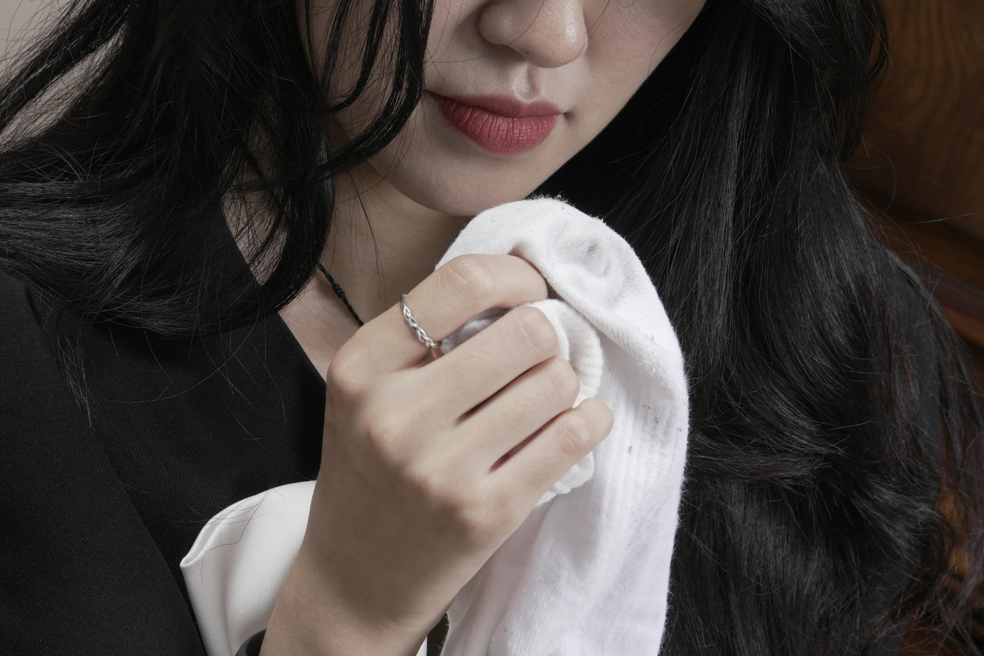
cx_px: 603
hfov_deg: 17.3
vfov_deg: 11.6
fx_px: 3225
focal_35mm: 118
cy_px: 111
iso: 125
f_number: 13
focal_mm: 70
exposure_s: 1/125
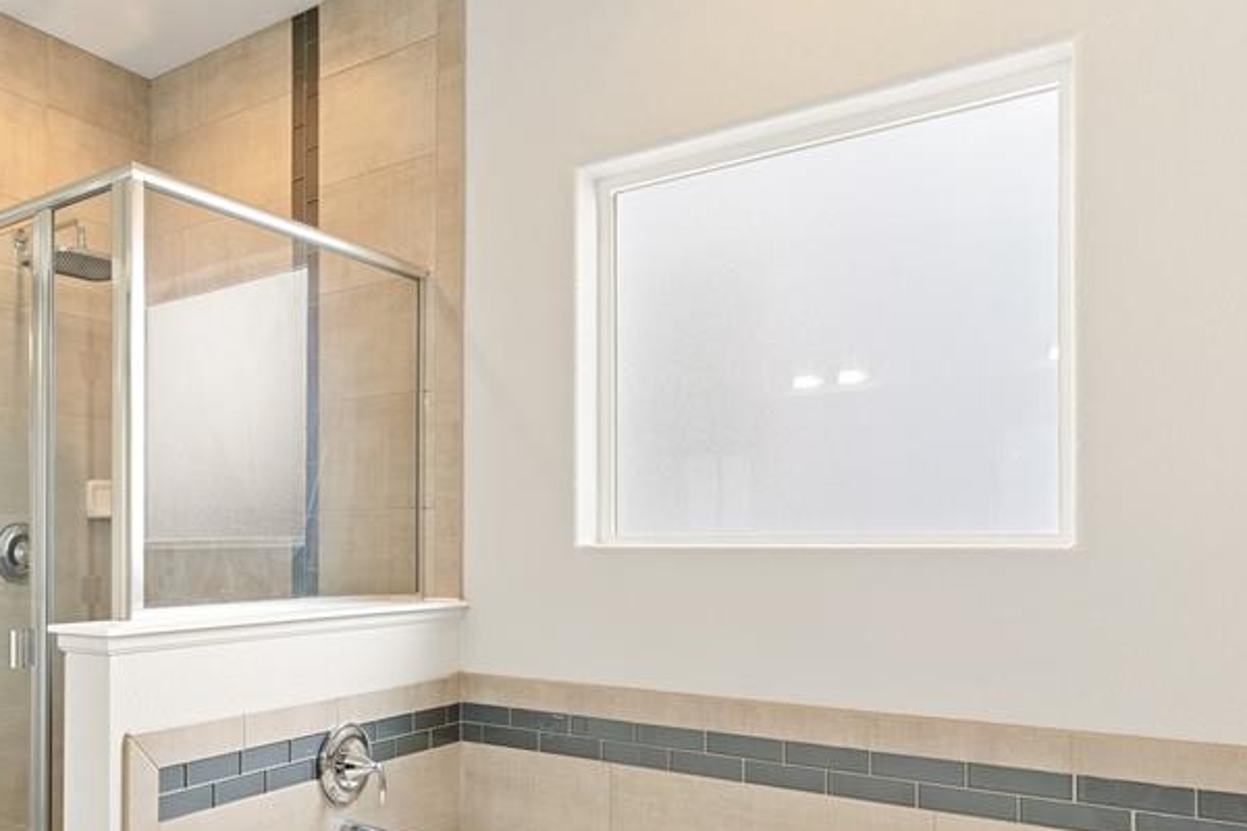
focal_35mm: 29
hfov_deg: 58.1
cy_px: 569
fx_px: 1004
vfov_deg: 44.2
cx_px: 224
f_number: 8
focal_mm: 17
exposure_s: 1/8
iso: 400
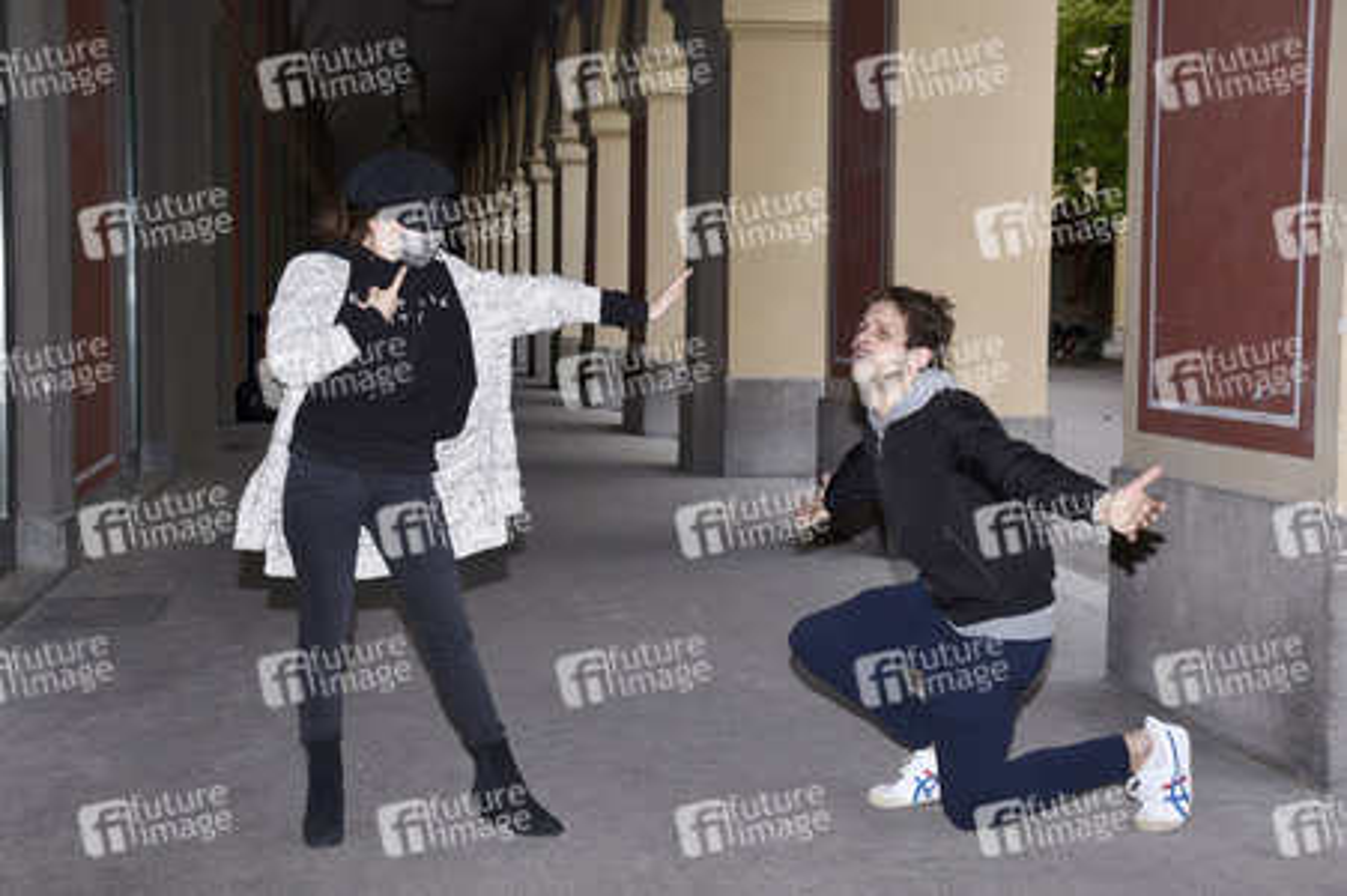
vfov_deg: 30.5
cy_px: 448
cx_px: 674
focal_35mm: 44
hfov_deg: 44.5
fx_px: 1645
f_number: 11
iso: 400
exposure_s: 1/160
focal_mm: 44
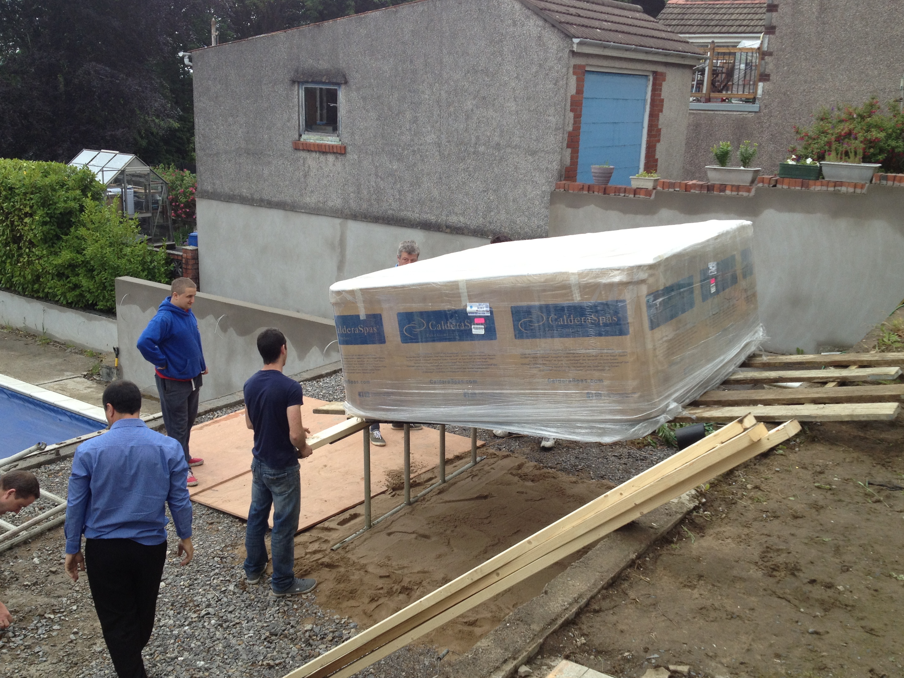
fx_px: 1019
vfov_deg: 36.8
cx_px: 462
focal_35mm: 39
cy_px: 332
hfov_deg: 47.9
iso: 50
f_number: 2.4
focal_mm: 4.28
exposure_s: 1/428
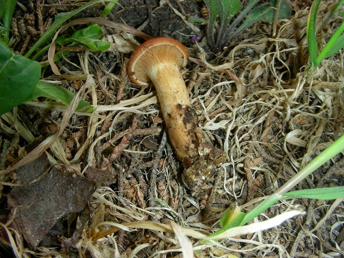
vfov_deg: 37.7
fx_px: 378
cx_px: 172
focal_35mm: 38
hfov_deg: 49.0
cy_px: 129
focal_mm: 6.3
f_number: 6.8
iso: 50
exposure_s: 1/60.1
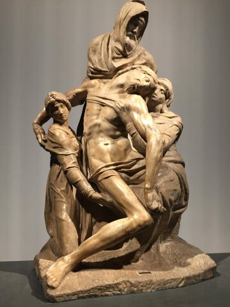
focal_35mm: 29
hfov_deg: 48.2
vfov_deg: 61.7
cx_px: 115
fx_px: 257
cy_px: 154
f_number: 2.2
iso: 160
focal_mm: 4.15
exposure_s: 1/33
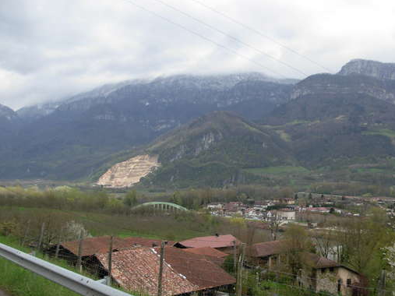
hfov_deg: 41.9
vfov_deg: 32.2
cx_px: 233
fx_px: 513
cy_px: 149
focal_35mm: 45
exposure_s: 1/861
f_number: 2.9
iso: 79
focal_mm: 6.3
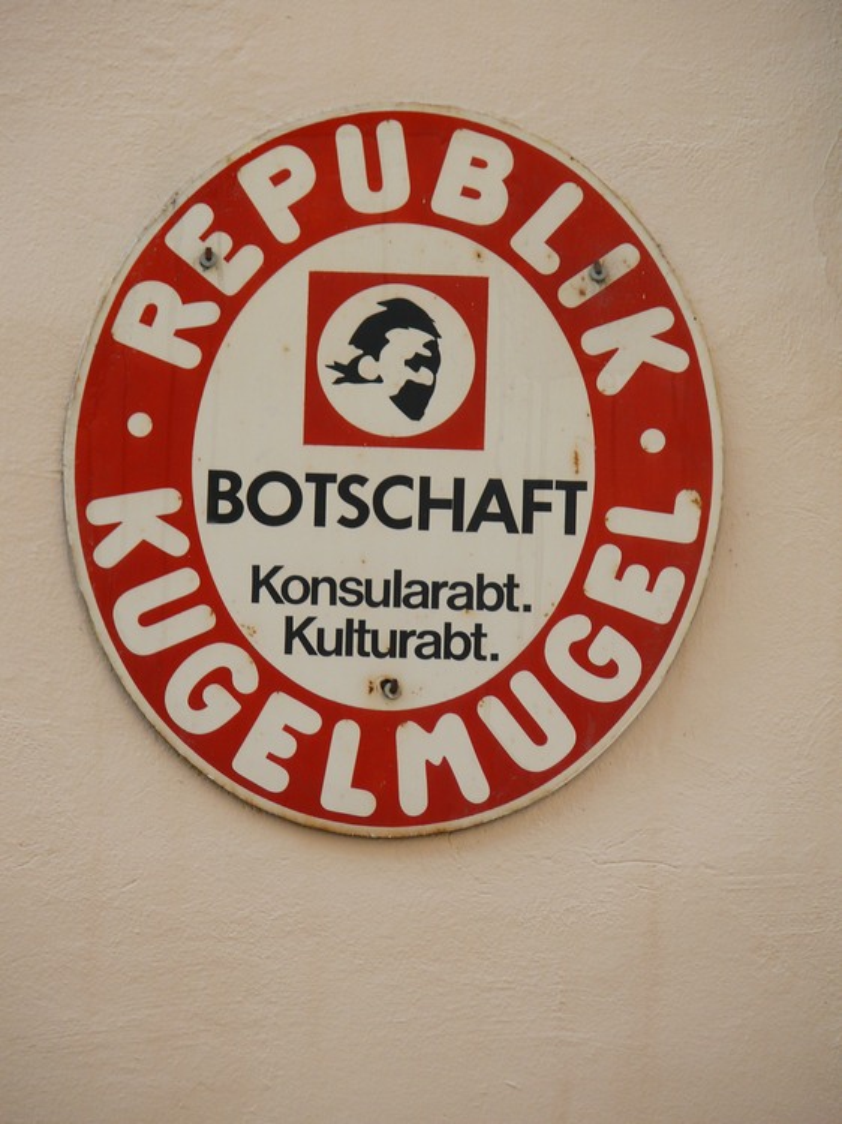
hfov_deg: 5.5
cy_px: 562
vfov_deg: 7.3
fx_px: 8762
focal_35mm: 270
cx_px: 421
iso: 100
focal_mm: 57
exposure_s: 1/100
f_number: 3.6
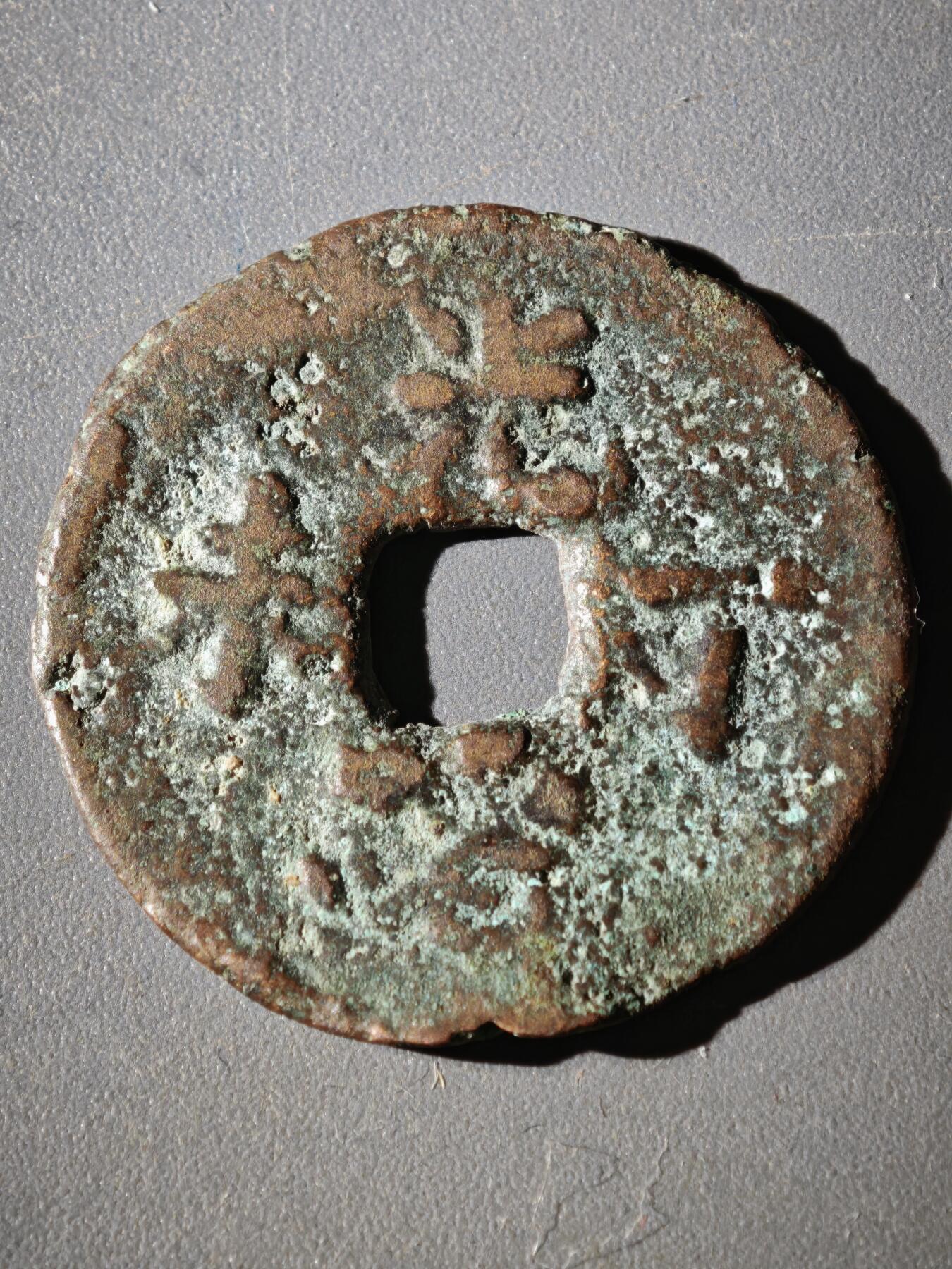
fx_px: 4217
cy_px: 634
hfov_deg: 12.9
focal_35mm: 115
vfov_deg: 17.1
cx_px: 476
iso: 500
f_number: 2
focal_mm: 9
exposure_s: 1/100
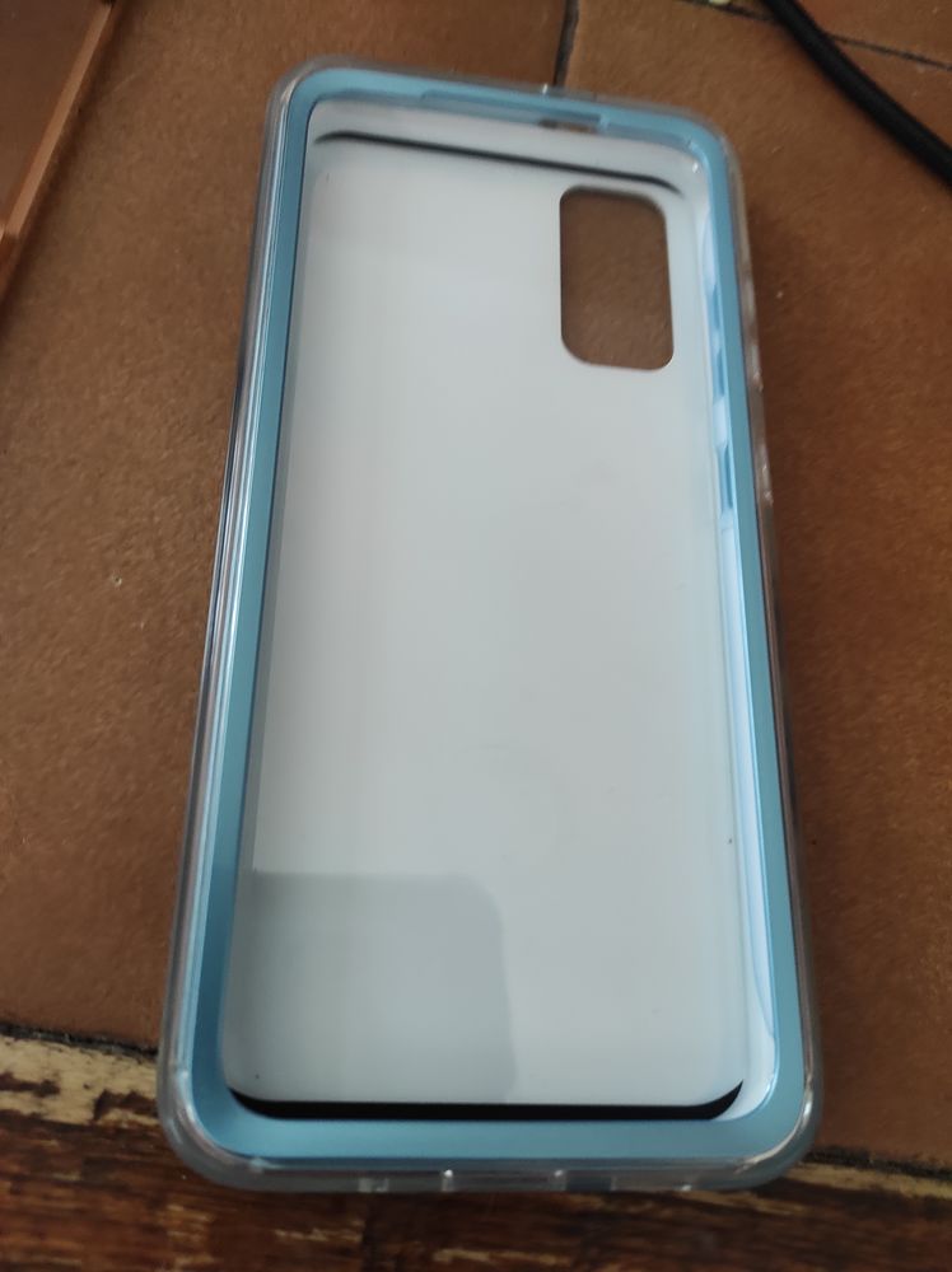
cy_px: 636
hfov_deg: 54.8
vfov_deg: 69.4
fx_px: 918
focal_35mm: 25
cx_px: 476
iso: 537
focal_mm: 5.43
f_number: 1.89
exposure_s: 1/33
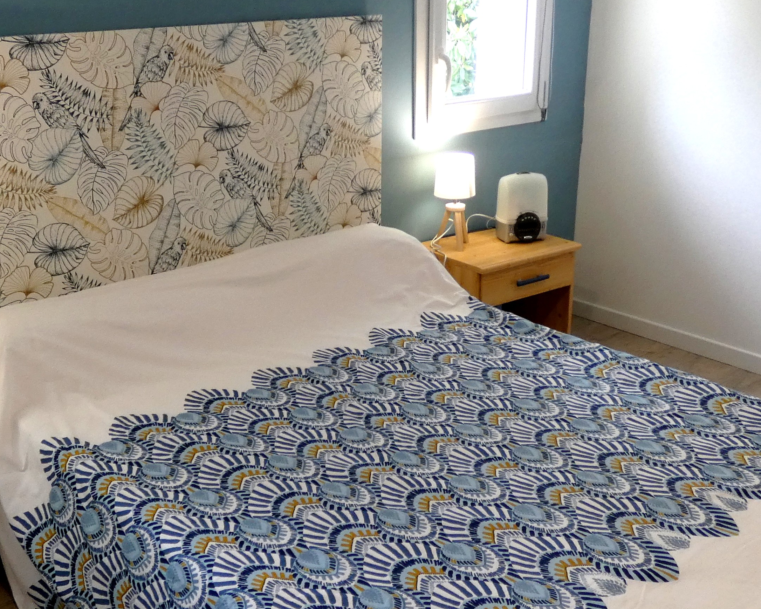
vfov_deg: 34.1
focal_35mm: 44
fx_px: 991
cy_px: 336
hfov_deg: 42.0
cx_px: 343
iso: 160
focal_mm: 3.6
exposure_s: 1/60
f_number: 2.8
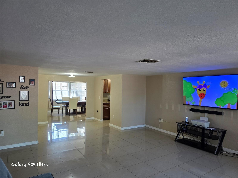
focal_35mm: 23
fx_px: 158
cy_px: 89
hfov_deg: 73.9
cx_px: 119
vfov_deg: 58.9
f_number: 1.7
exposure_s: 1/120
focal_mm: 6.3
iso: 250
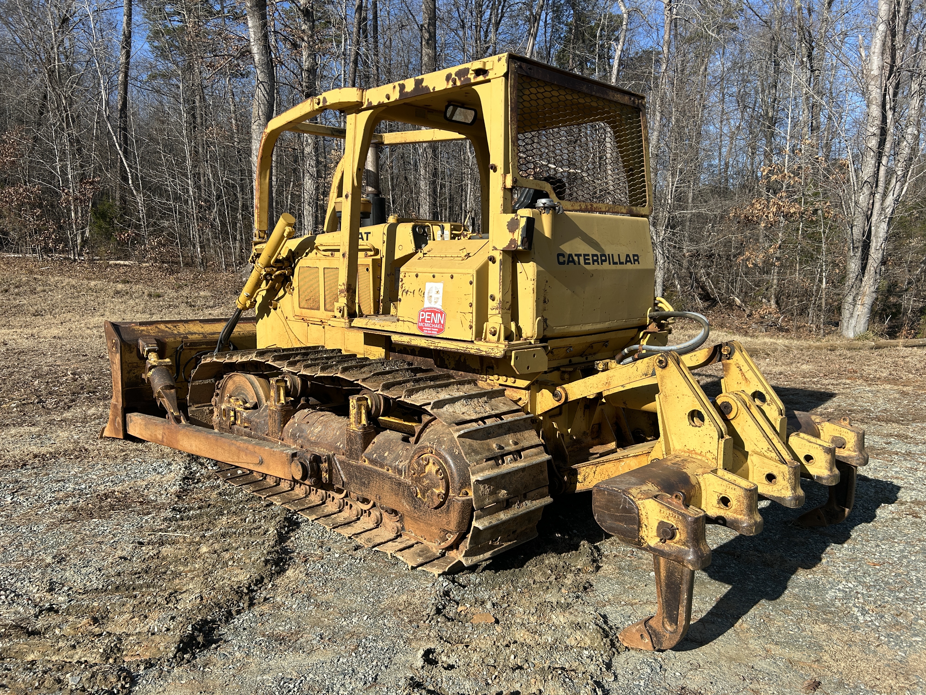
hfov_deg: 67.3
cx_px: 463
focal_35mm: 26
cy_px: 348
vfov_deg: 53.1
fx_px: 696
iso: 50
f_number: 1.5
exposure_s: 1/3356
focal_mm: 5.7
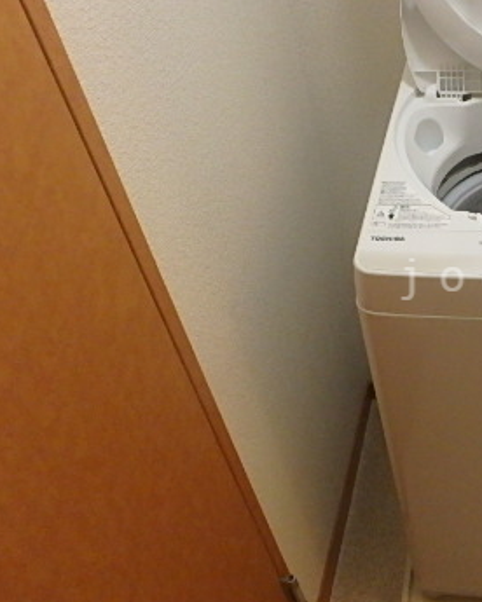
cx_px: 520
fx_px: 678
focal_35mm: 38
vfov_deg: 47.9
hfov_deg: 34.3
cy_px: 279
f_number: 3.5
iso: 800
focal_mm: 3.7
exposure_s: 1/30
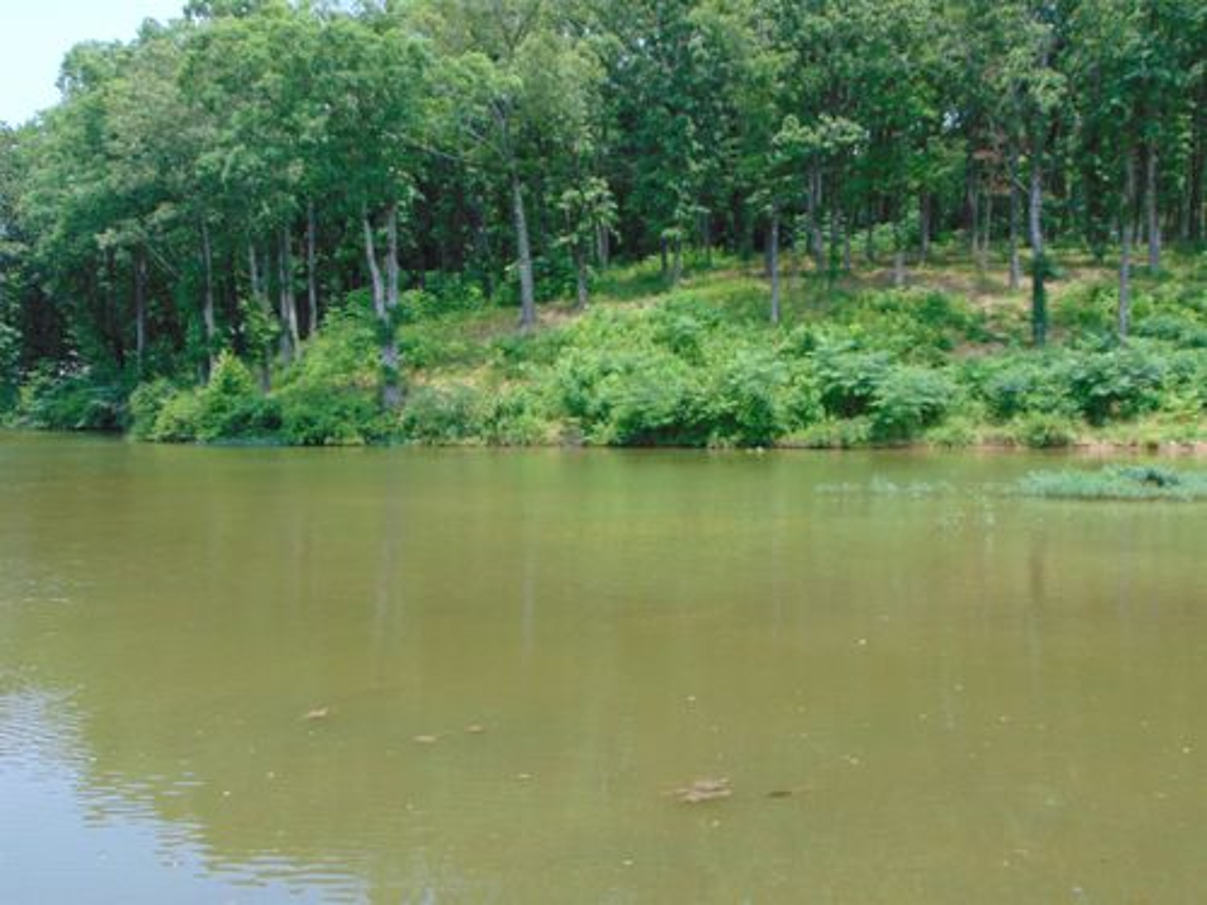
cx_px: 604
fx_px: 1220
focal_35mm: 35
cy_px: 452
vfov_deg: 40.7
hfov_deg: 52.6
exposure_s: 1/400
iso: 80
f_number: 3.2
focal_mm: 6.3
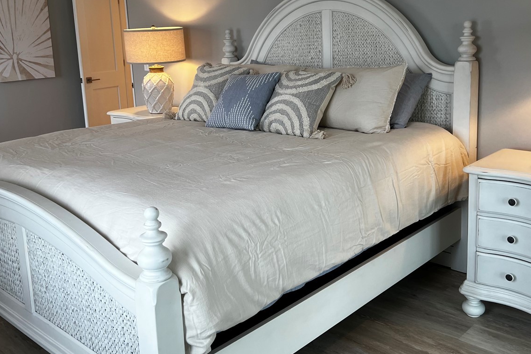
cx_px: 280
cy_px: 130
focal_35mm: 38
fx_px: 560
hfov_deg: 50.7
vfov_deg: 34.8
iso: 50
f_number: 1.5
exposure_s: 1/120
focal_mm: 5.7
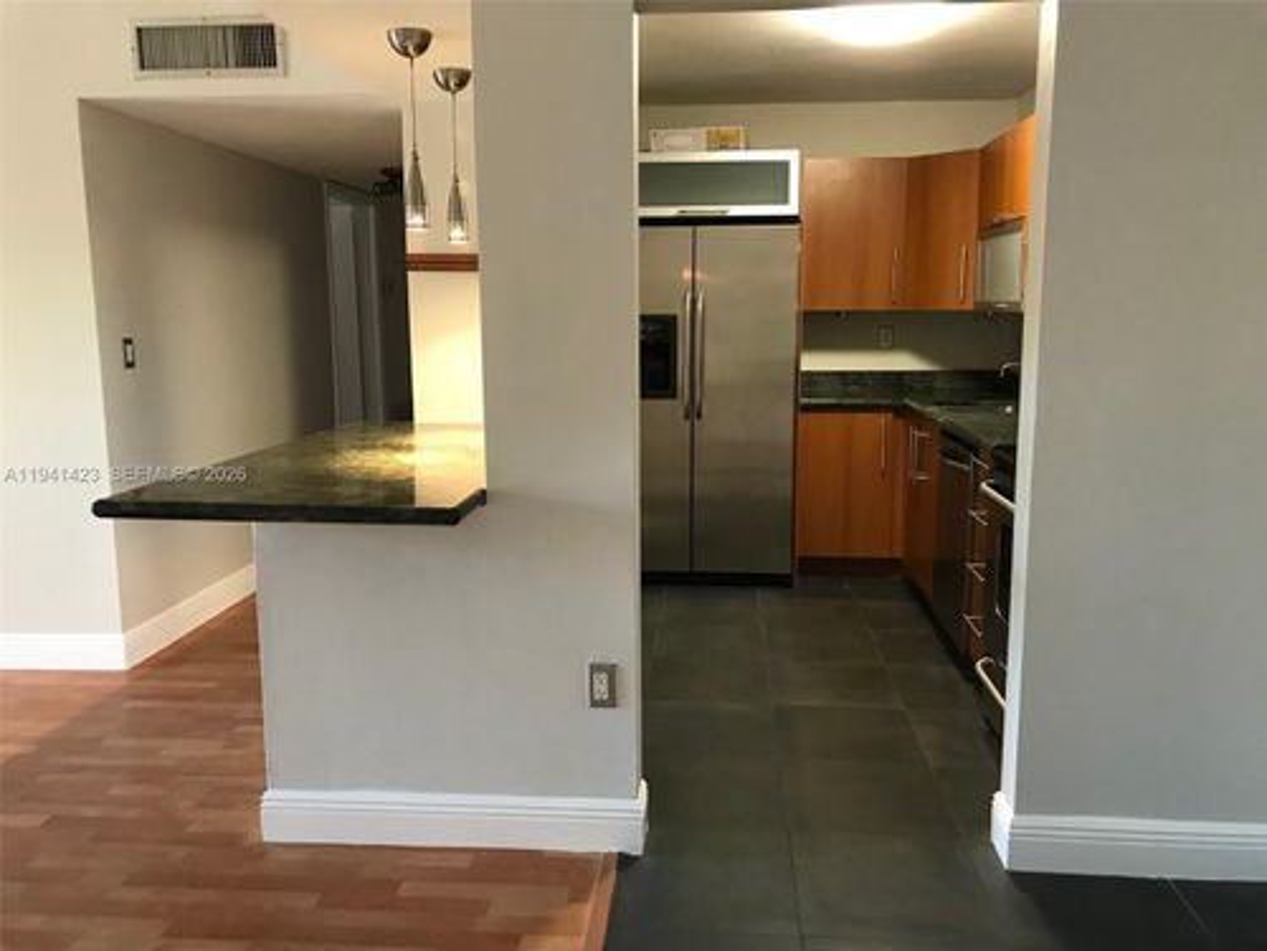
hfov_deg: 63.4
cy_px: 476
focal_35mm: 28
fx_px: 1025
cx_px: 634
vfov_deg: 49.7
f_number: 1.8
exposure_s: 1/15
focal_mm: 3.99
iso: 80
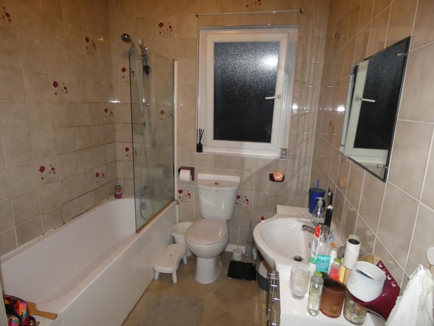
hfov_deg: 81.7
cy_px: 163
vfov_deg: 66.0
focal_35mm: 20
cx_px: 217
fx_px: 251
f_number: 2.8
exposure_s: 1/60
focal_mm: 3.6
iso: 800
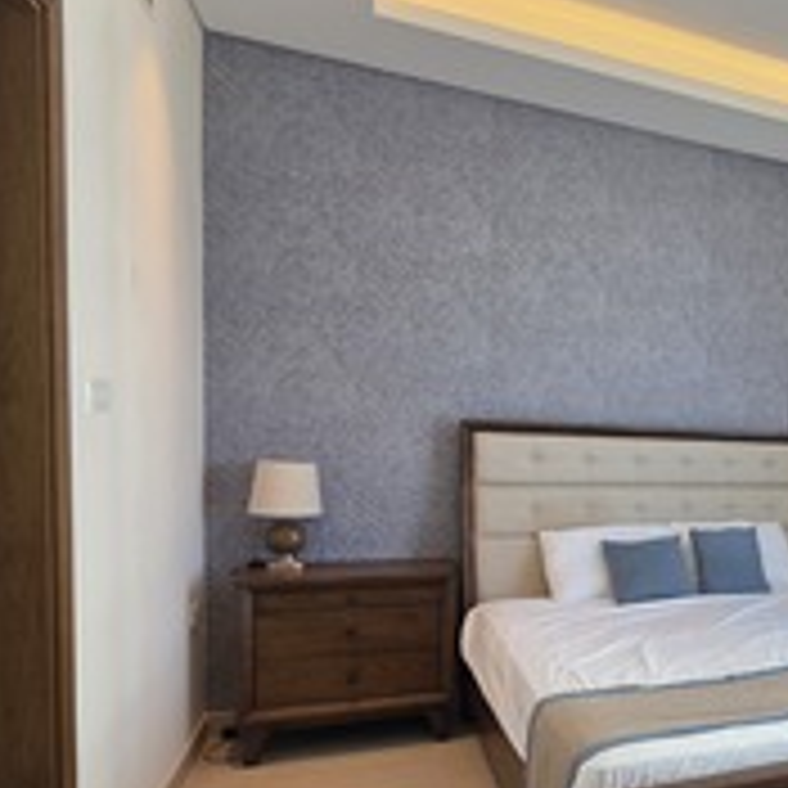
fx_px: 773
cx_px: 871
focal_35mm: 30
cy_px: 507
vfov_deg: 53.3
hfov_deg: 42.3
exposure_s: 1/100
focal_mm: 2.2
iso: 100
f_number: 1.9
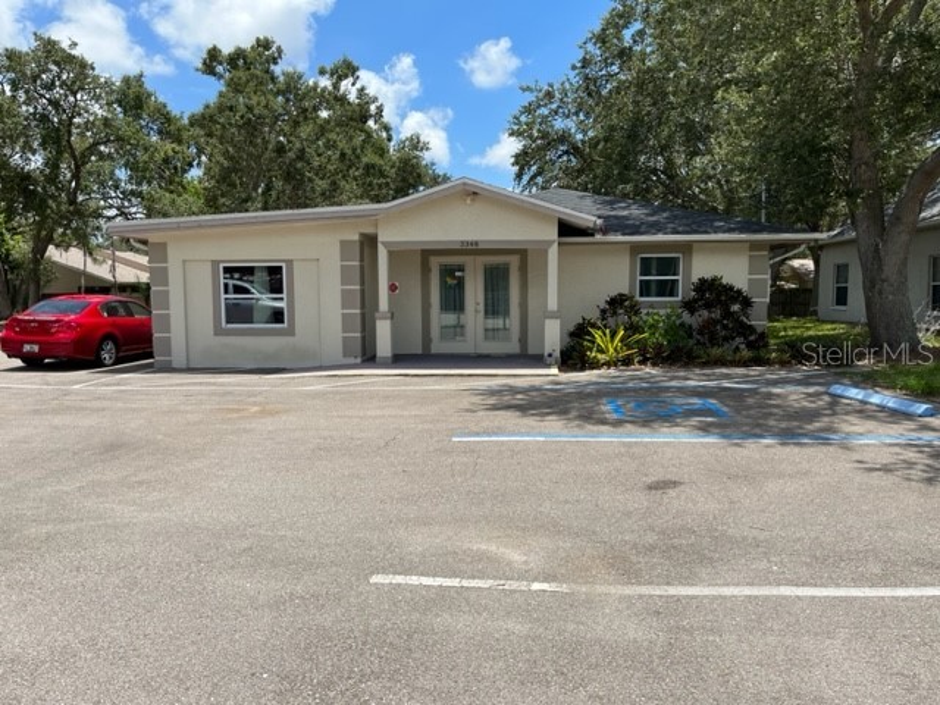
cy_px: 352
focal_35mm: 26
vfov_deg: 53.1
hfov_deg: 67.3
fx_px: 706
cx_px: 470
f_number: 1.6
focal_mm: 5.1
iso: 50
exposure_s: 1/3876
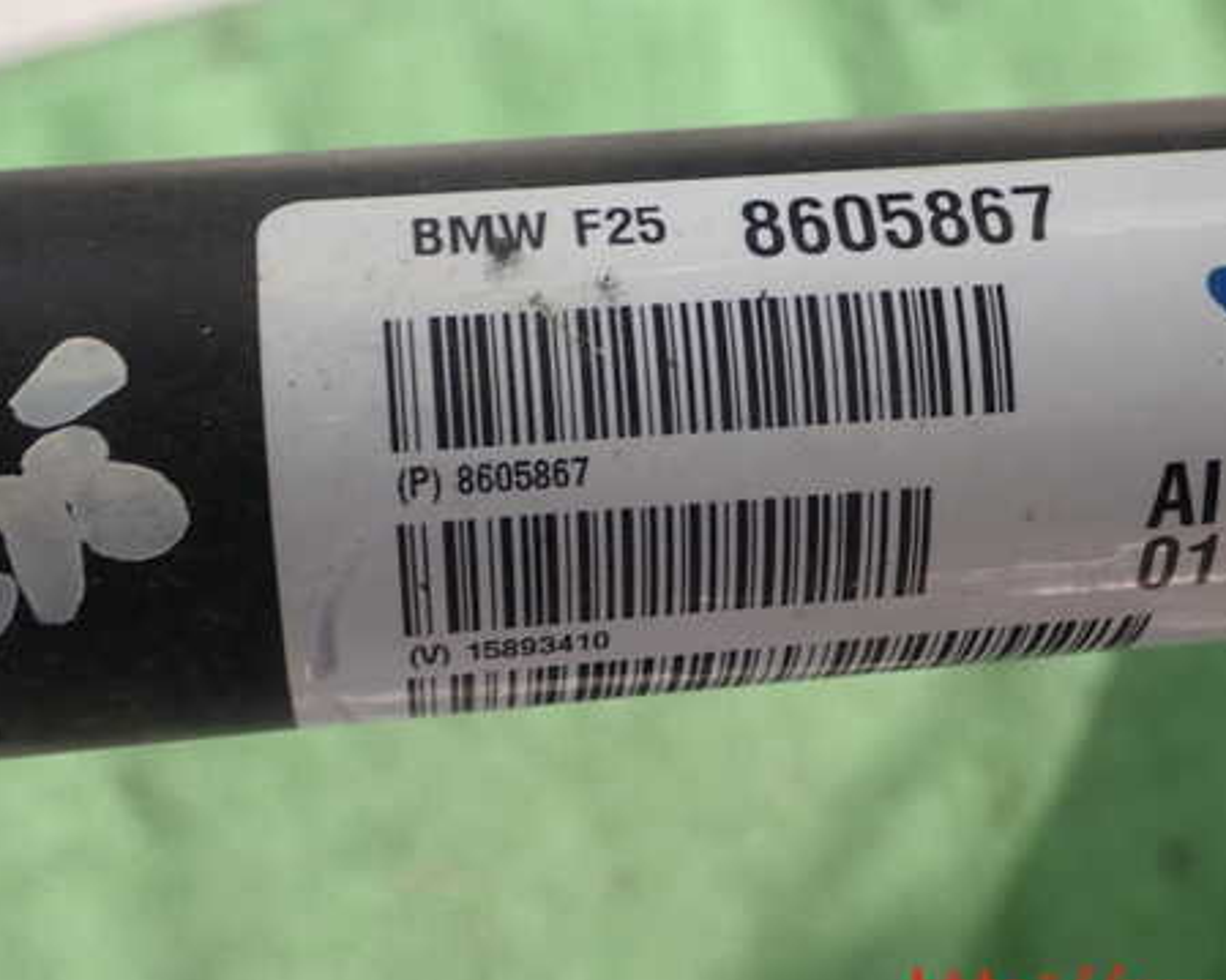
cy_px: 415
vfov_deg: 25.4
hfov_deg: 31.4
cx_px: 710
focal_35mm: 60
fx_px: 2177
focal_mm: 8.41
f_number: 3.1
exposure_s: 1/100
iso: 160
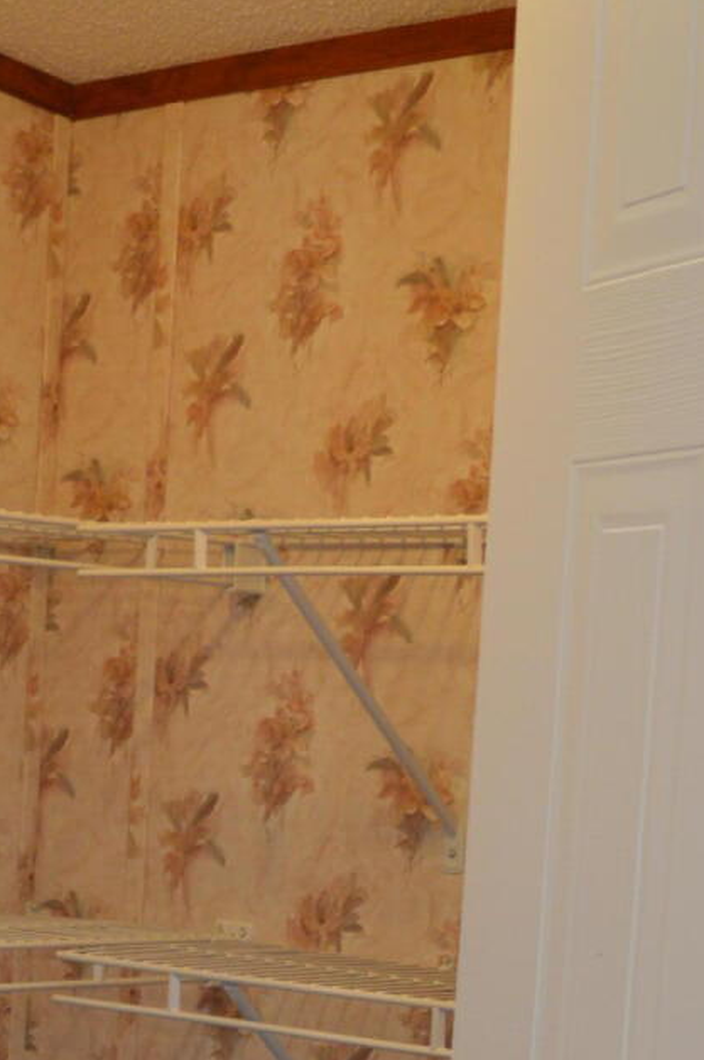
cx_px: -18
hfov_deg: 15.5
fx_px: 2529
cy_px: 1116
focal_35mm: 86
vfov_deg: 22.5
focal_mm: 18
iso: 400
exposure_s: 1/40
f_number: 3.5
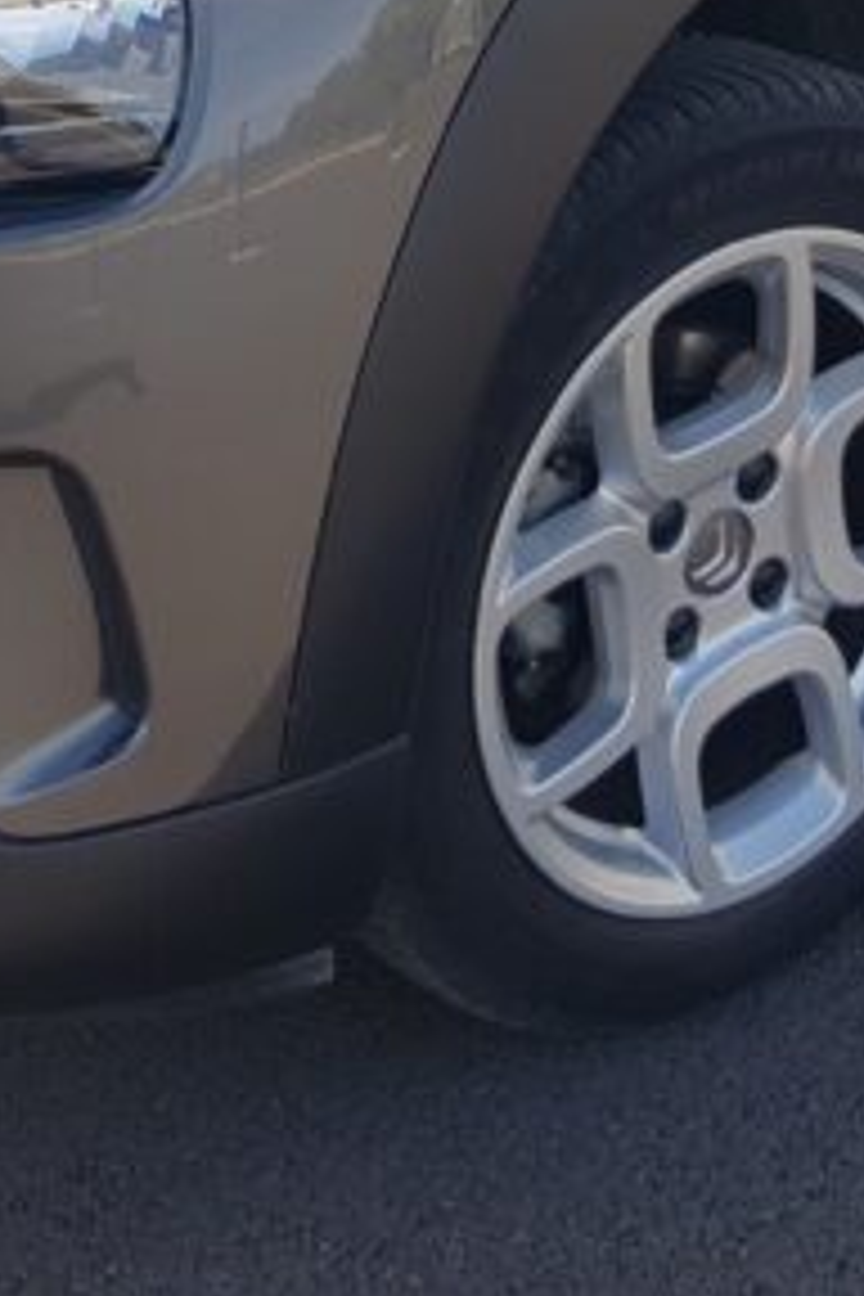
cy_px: -40
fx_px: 2700
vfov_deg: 25.5
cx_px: 387
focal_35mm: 75
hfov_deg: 18.2
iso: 40
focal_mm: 4.2
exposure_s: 1/1128
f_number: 1.7
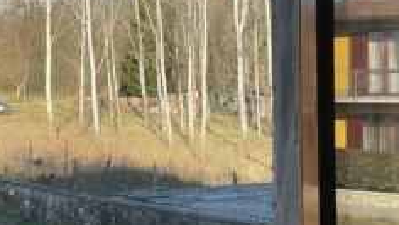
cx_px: 107
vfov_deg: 17.1
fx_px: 741
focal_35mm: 70
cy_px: 50
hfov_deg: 29.7
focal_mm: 4.2
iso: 32
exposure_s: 1/1667
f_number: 1.6
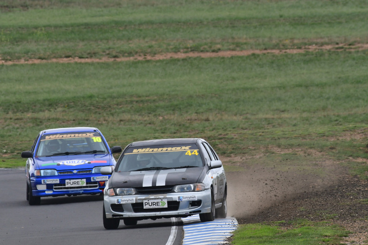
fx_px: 7669
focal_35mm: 750
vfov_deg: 1.8
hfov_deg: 2.7
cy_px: 122
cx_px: 184
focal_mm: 500
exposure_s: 1/640
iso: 500
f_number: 10
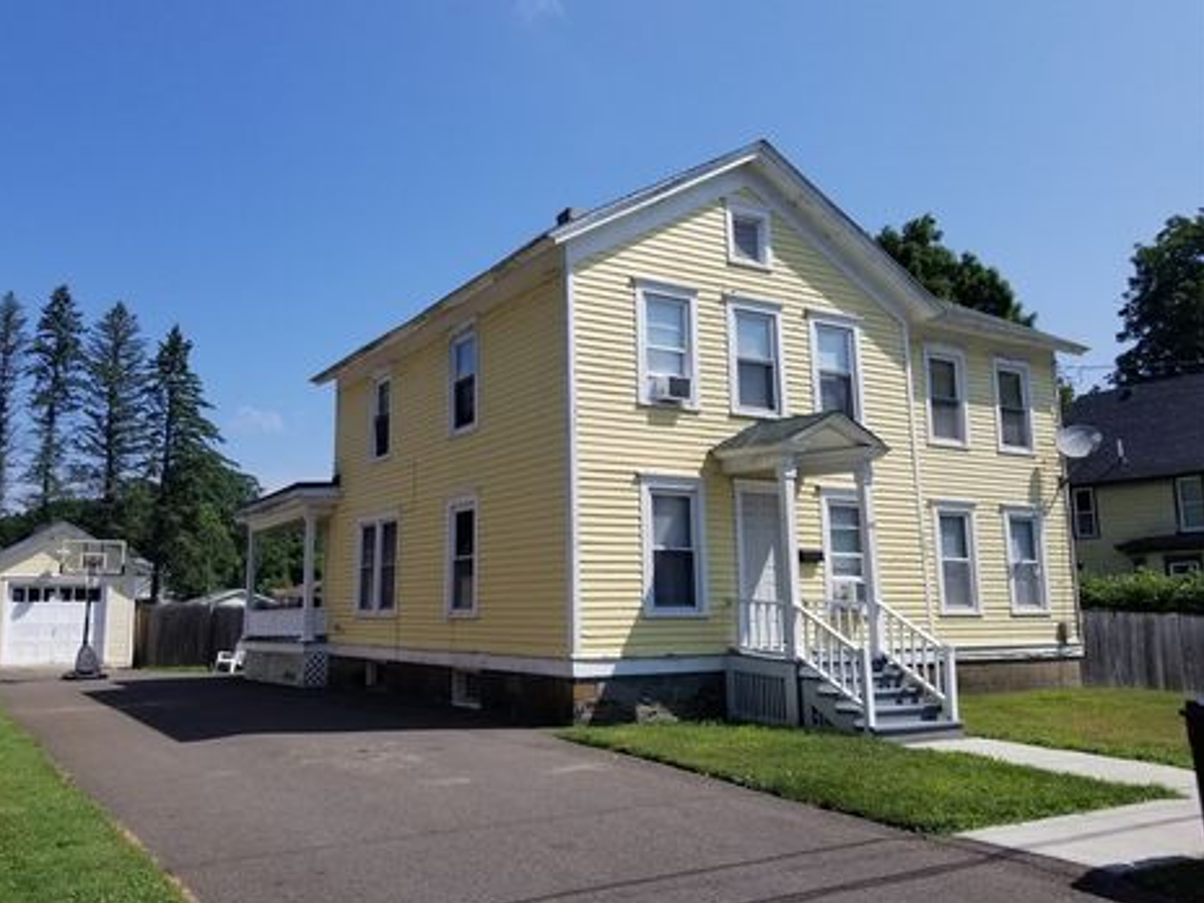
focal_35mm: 28
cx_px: 558
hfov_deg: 63.4
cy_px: 445
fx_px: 974
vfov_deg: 49.7
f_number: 1.7
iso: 50
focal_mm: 4.25
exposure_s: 1/3096
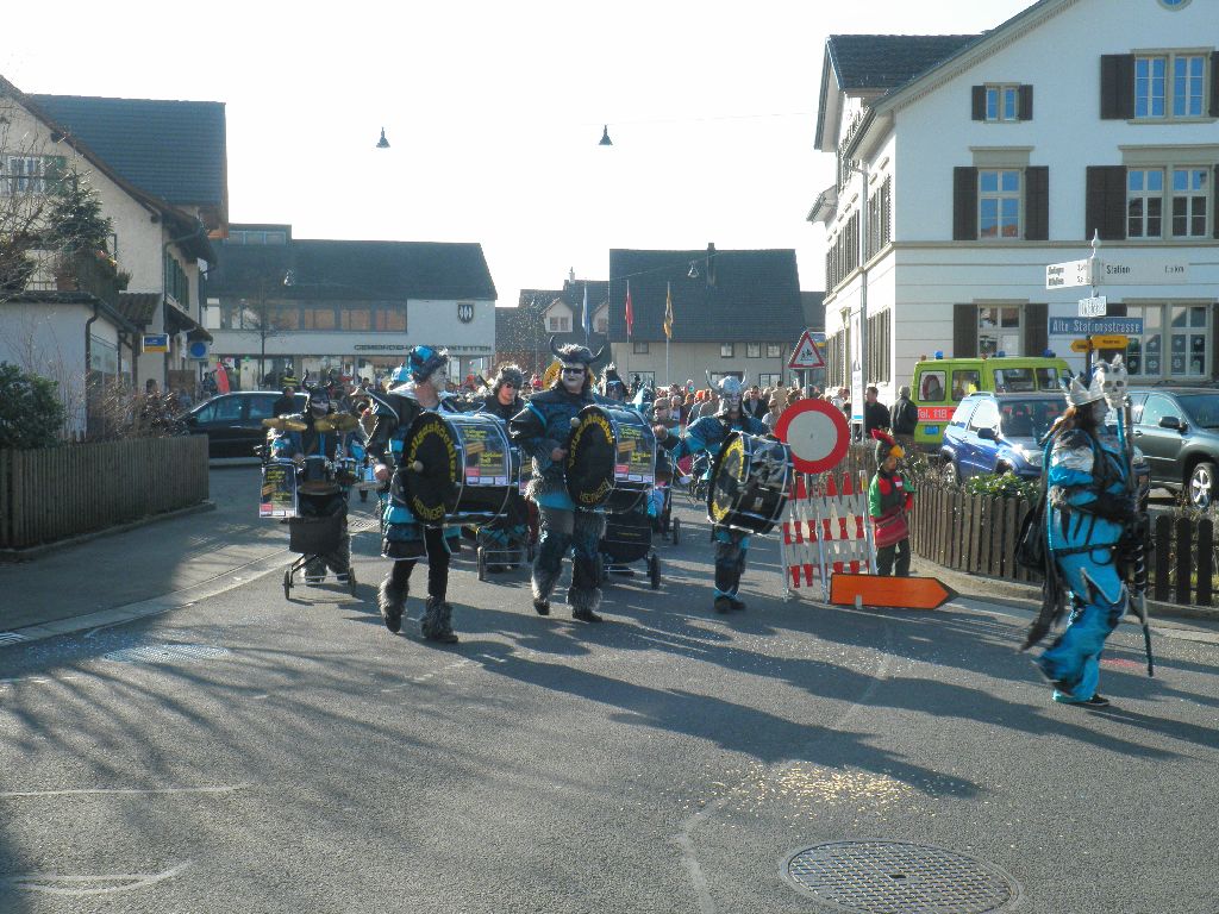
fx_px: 1444
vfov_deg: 35.1
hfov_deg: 45.8
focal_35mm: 41
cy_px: 457
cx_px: 610
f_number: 10
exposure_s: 1/80
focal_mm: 7.3
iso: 80
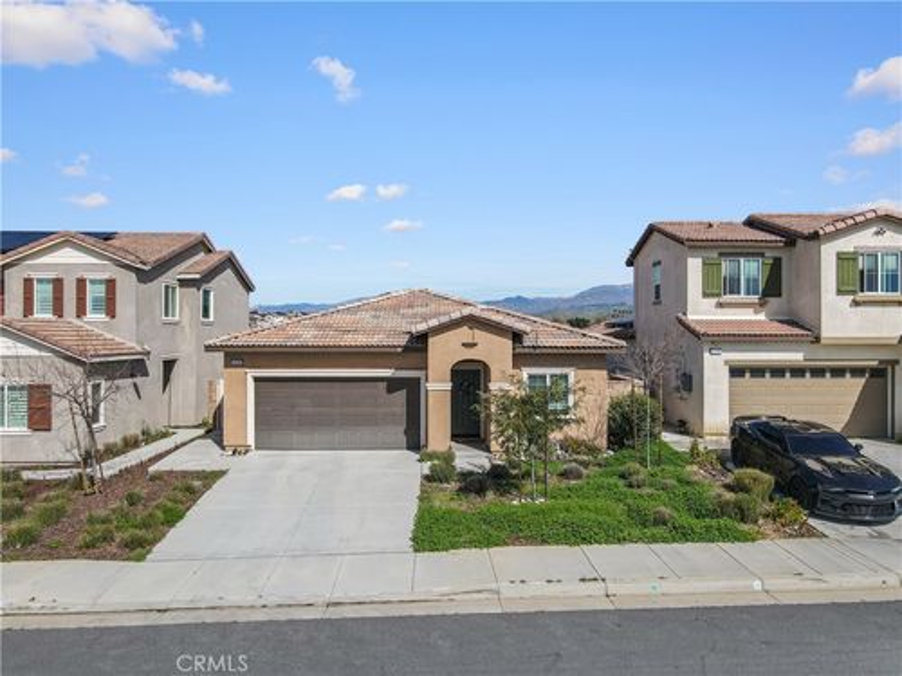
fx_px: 625
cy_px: 338
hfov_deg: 71.6
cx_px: 451
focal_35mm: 24
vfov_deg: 56.8
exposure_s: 1/1000
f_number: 2.8
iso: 100
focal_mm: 4.5
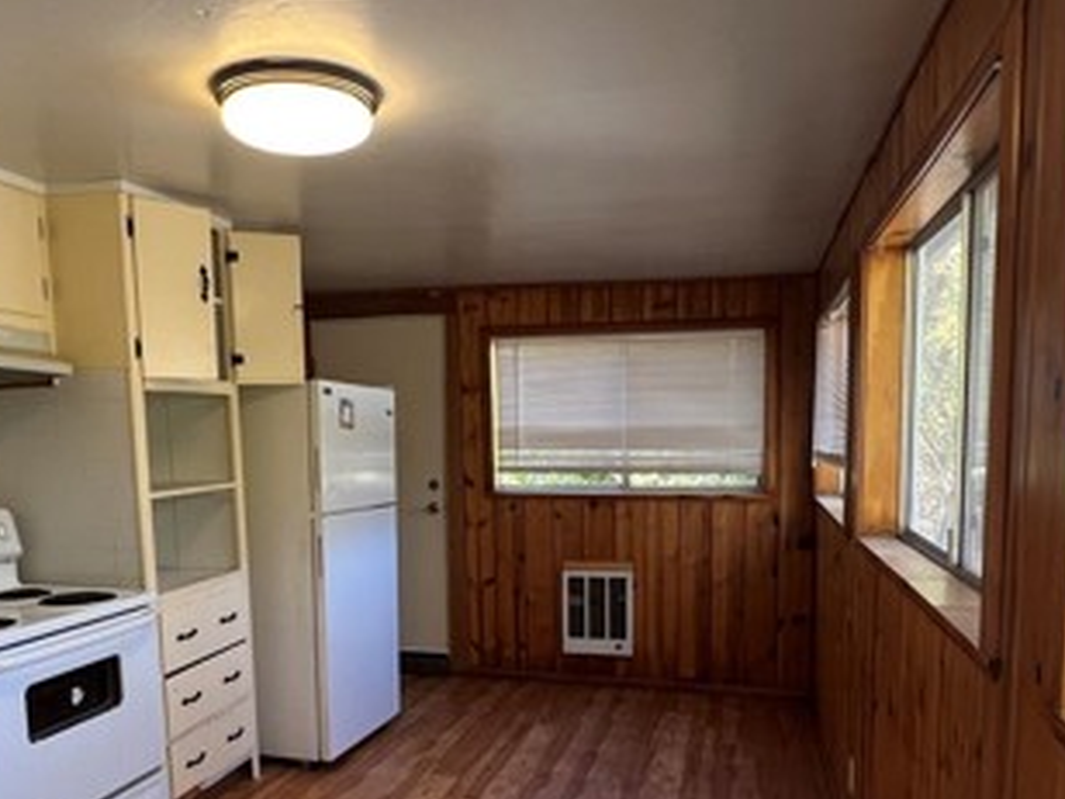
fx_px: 831
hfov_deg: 64.9
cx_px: 446
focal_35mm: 27
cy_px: 550
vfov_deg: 50.2
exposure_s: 1/99
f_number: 1.8
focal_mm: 1.57
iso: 125
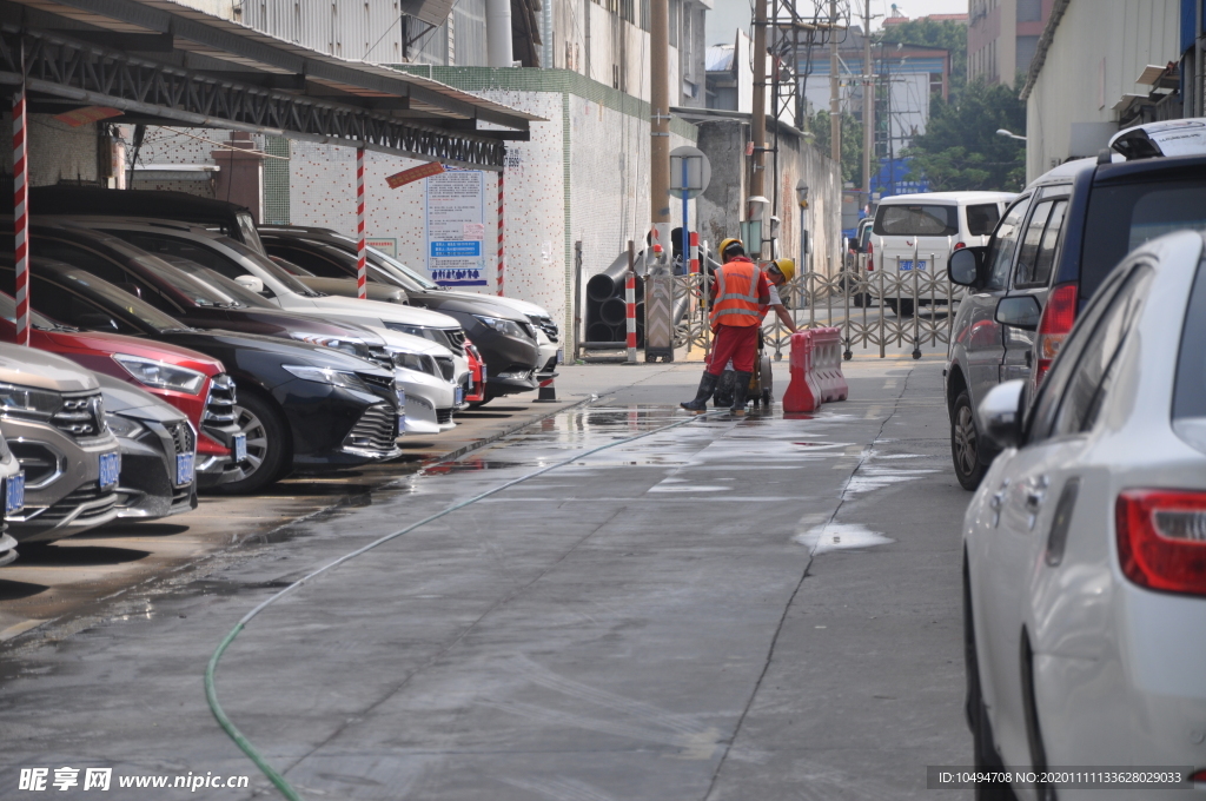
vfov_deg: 8.7
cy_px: 400
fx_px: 5270
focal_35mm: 158
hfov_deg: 13.1
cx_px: 603
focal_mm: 105
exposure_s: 1/640
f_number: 6.3
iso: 200
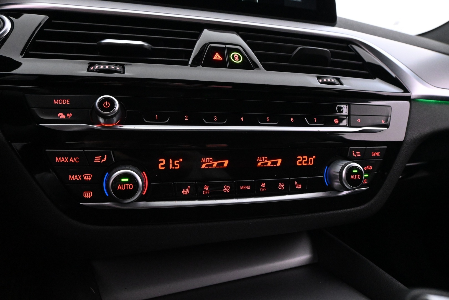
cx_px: 224
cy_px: 150
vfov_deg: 47.9
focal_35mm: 27
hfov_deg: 67.4
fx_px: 337
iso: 6400
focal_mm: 18
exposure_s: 1/30
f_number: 6.3
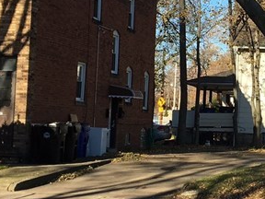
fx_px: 789
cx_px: 254
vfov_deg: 14.4
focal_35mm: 103
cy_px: 83
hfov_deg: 18.7
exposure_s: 1/855
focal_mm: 4.15
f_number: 2.2
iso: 25
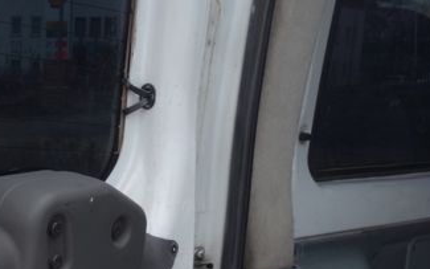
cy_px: 389
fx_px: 1055
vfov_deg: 13.7
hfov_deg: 22.0
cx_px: -17
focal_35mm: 90
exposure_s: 1/30
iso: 125
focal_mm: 10.4
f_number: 9
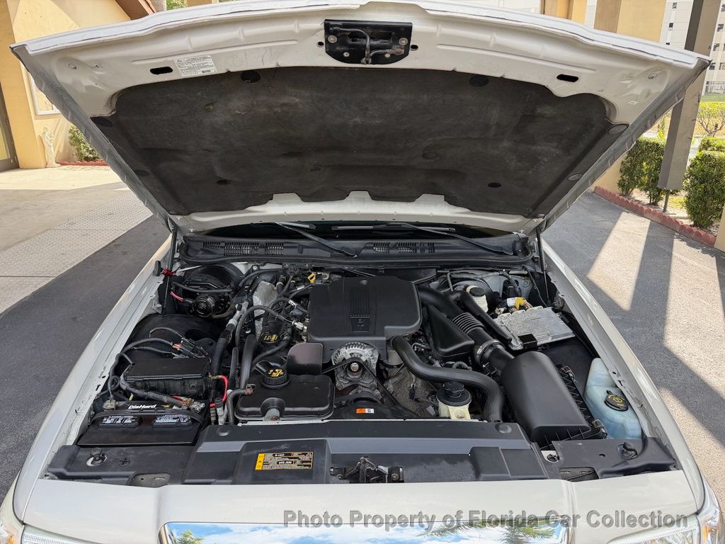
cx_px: 362
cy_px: 272
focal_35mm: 24
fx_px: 503
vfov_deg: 56.8
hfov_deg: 71.6
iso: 100
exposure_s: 1/563
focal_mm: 6.76
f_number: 1.78
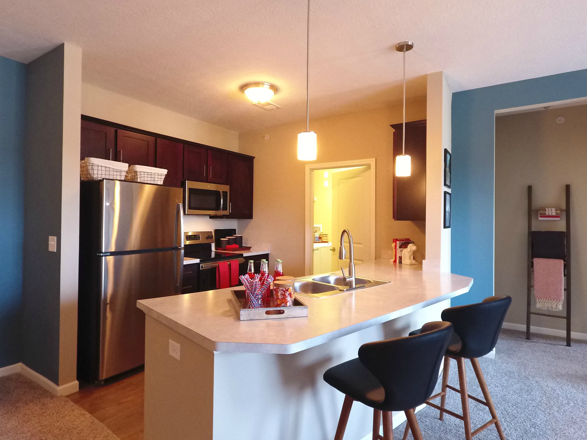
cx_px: 294
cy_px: 220
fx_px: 339
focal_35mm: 20
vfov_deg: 66.0
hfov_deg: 81.7
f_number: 2.8
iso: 1118
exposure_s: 1/12.5
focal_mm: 3.61
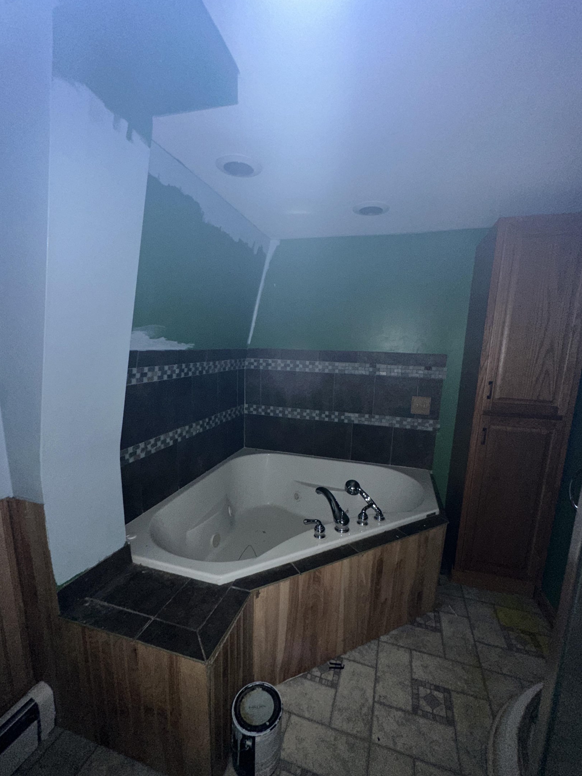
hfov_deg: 81.7
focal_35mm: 15
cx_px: 299
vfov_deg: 98.1
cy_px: 406
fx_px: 336
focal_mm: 2.22
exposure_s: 1/19
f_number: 2.2
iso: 125
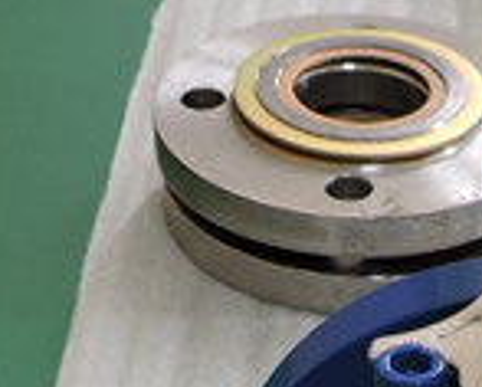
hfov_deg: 14.6
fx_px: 1857
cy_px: 595
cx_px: 475
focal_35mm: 130
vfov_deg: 11.4
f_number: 3.1
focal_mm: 5
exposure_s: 1/30
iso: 110
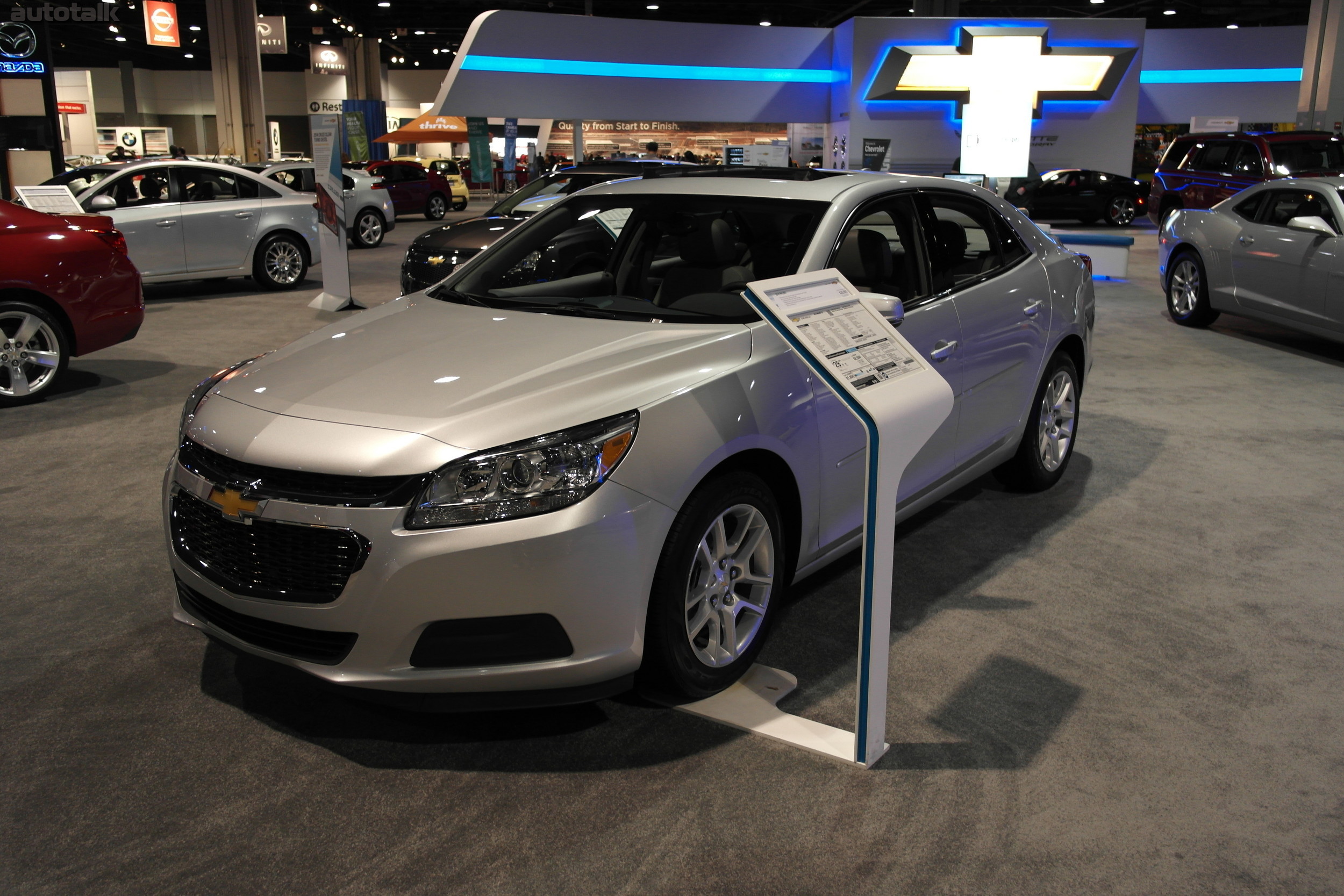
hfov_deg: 61.9
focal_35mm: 30
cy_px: 448
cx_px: 672
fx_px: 1120
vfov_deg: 43.6
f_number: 3.5
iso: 400
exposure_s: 1/60
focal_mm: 20
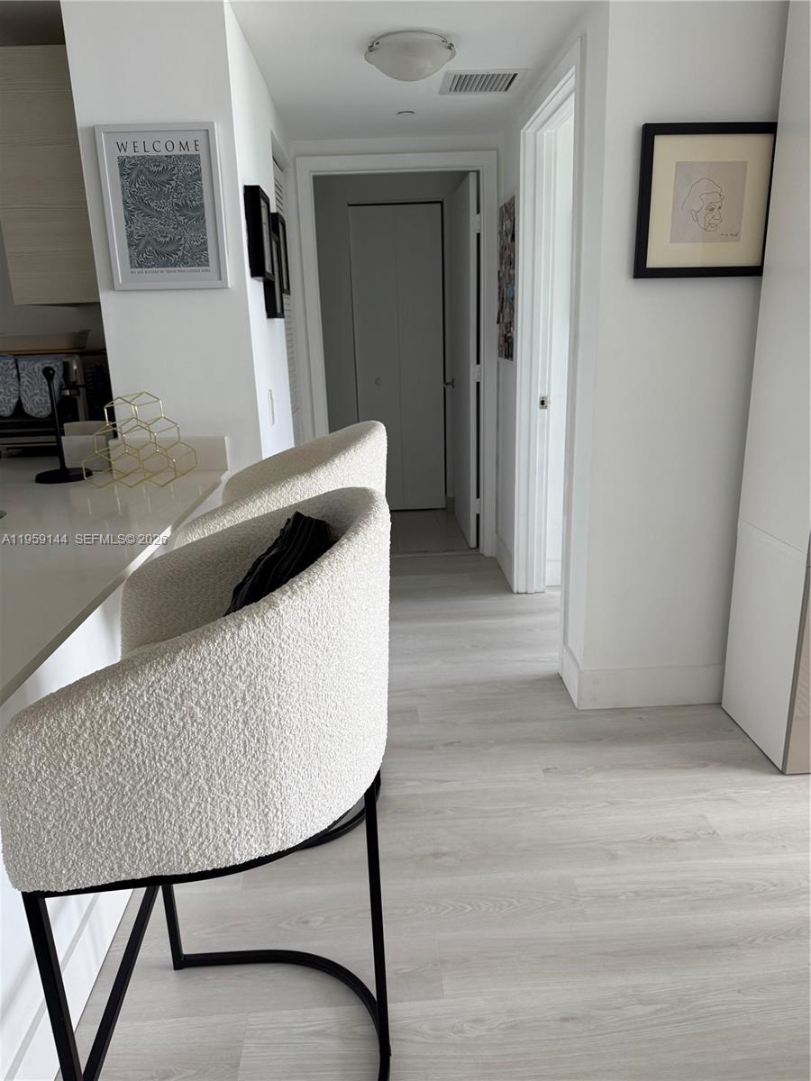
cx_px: 406
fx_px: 750
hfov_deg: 56.8
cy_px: 540
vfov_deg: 71.6
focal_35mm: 24
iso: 160
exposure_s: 1/121
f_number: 1.78
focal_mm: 6.76
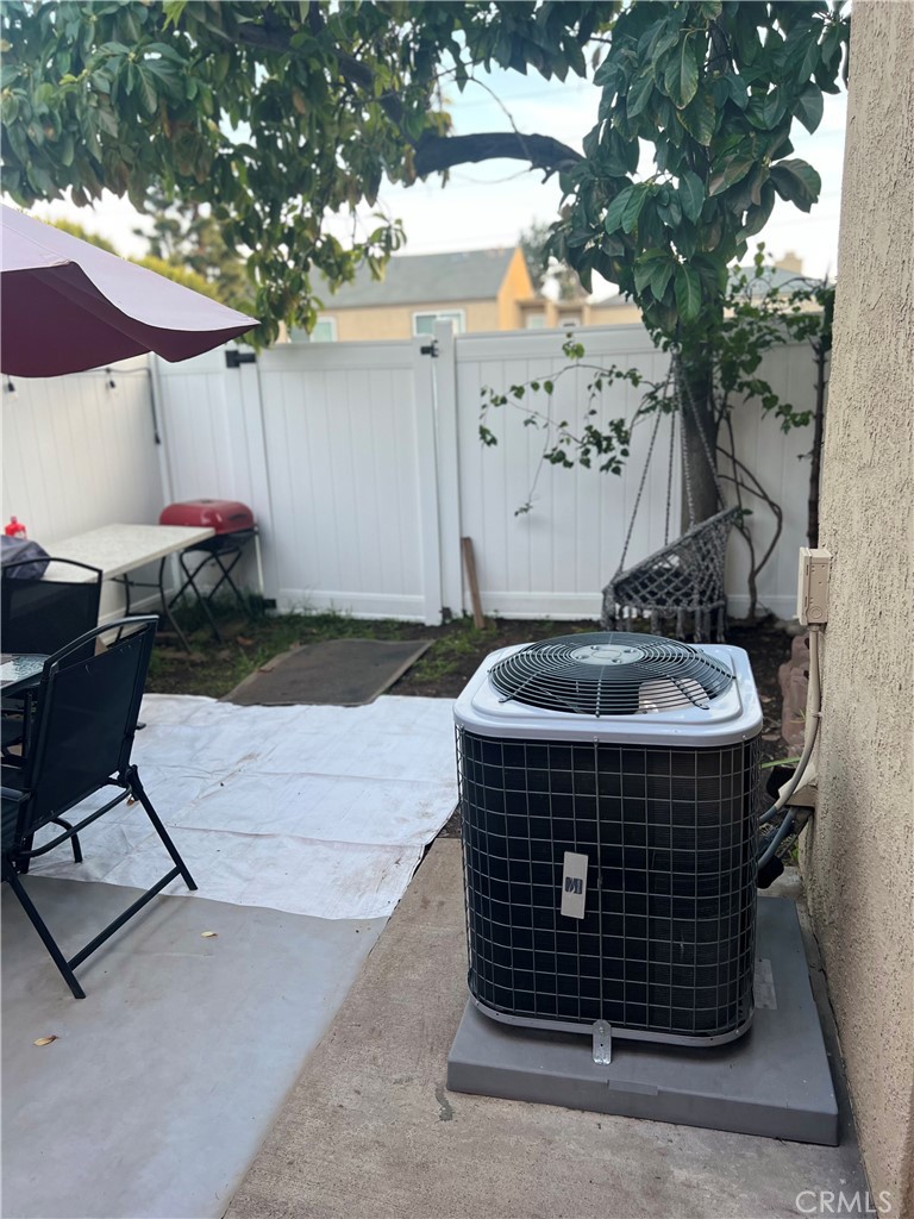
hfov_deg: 53.1
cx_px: 457
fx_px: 915
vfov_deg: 67.3
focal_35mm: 26
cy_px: 610
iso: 100
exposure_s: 1/120
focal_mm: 5.7
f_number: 1.5
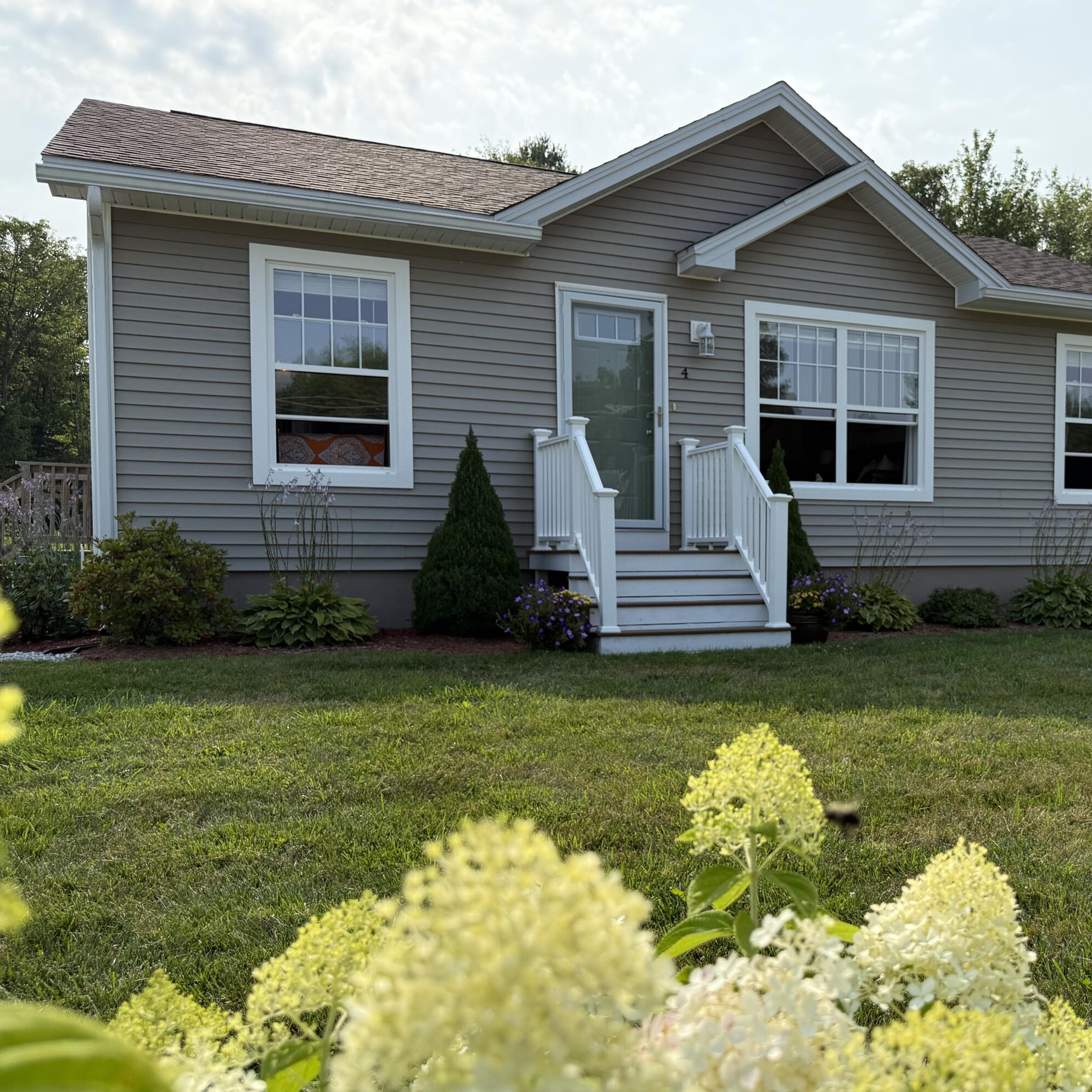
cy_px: 589
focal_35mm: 32
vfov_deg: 51.1
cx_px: 801
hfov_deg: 49.3
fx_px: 1142
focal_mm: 6.76
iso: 100
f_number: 1.78
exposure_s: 1/4975
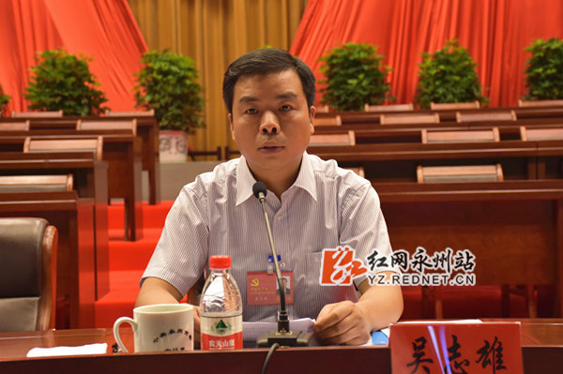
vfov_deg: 22.6
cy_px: 187
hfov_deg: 33.4
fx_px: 938
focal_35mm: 60
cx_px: 282
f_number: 4.5
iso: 1400
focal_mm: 40
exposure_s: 1/60
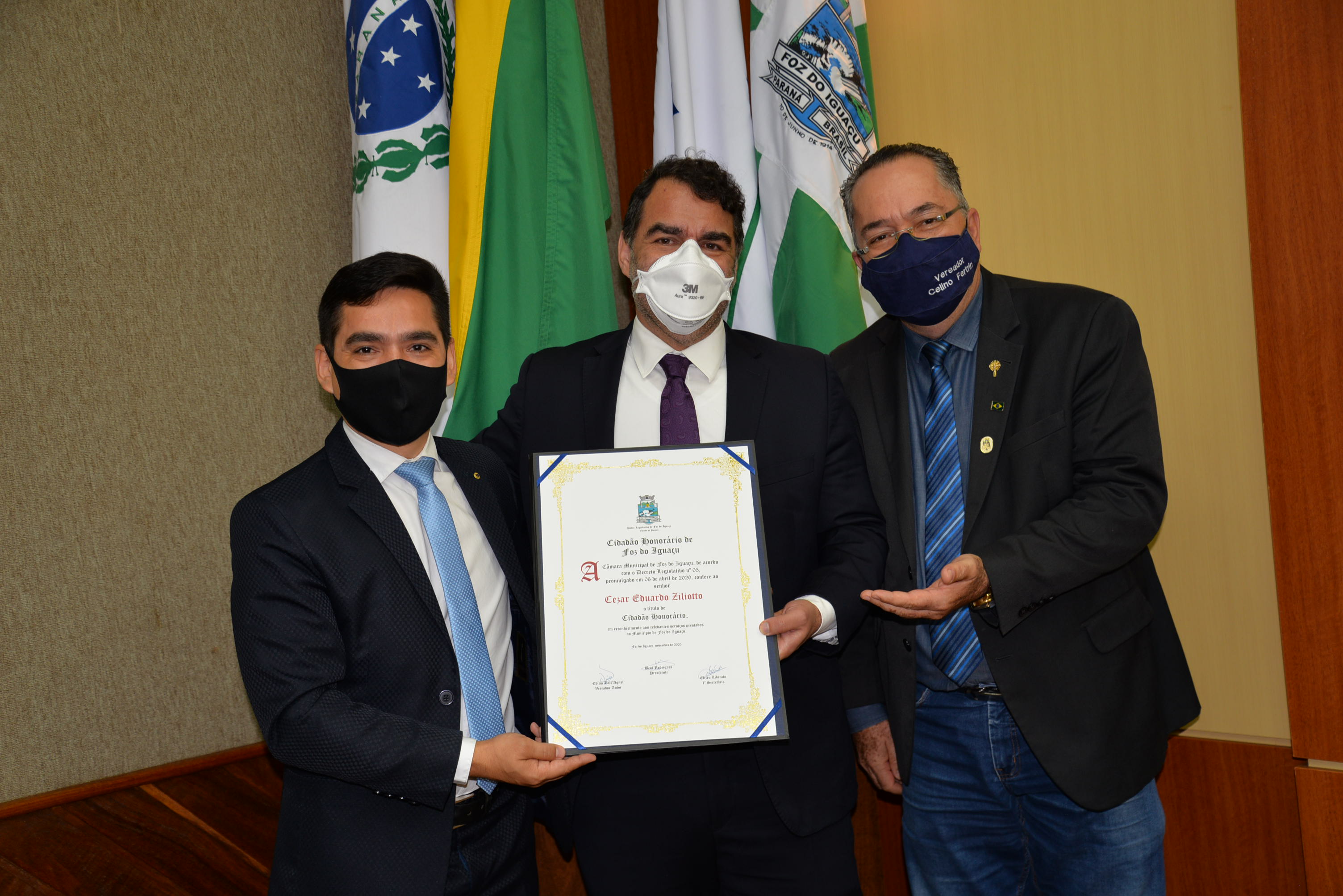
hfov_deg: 53.1
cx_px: 672
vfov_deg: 36.9
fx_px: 1343
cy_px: 448
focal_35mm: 36
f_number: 4
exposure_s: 1/80
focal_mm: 36
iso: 400
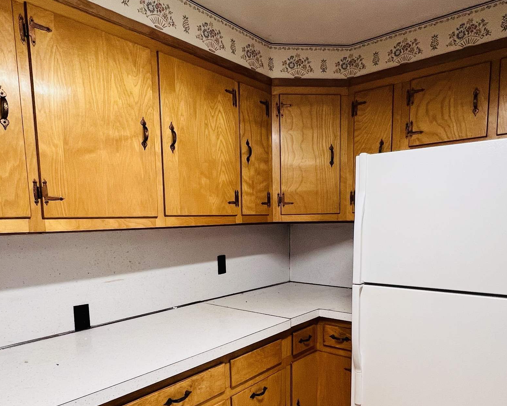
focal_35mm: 25
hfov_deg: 68.1
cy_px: 272
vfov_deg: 55.6
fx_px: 375
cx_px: 257
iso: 125
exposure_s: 1/120
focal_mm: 1.57
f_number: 1.8
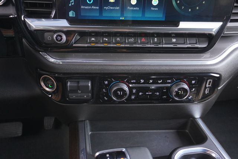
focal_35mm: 32
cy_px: 80
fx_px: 208
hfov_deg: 59.4
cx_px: 119
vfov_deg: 41.8
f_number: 4
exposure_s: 1/320
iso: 1000
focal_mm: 21
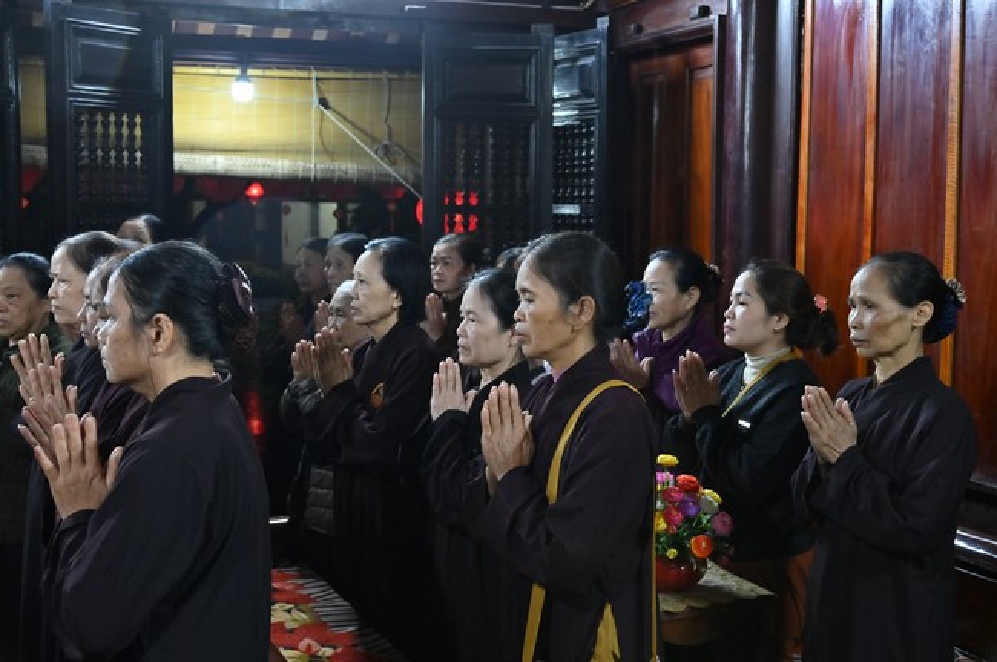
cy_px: 331
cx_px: 498
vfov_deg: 29.2
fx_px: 1273
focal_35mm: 46
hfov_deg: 42.8
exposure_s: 1/125
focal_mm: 46
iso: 4000
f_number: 5.6
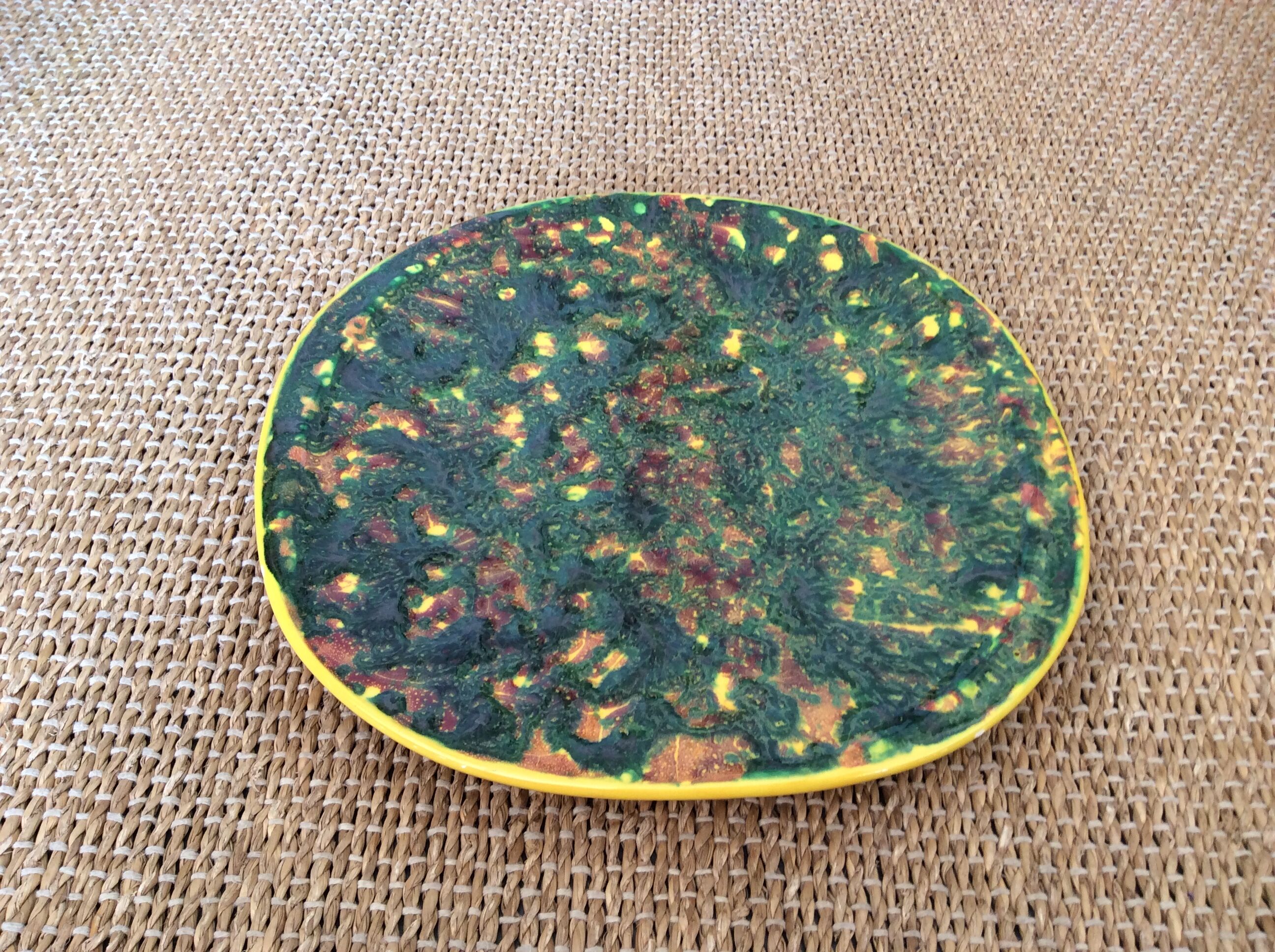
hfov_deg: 56.9
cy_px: 476
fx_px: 1177
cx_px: 638
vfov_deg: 44.1
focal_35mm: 32
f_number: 2.4
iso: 50
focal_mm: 3.3
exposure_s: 1/25
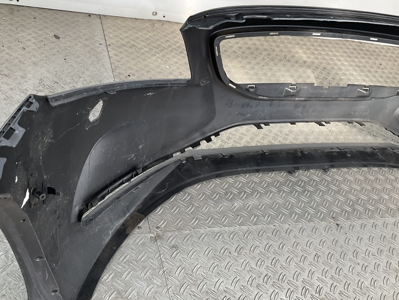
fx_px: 415
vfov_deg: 39.6
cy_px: 159
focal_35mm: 36
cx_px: 187
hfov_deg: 51.3
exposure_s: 1/120
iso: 20
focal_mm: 3
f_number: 1.8
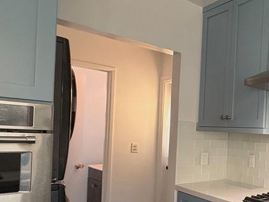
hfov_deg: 40.0
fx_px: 264
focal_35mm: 34
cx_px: 316
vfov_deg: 41.0
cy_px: 141
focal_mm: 2.22
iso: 200
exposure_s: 1/60
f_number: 2.2
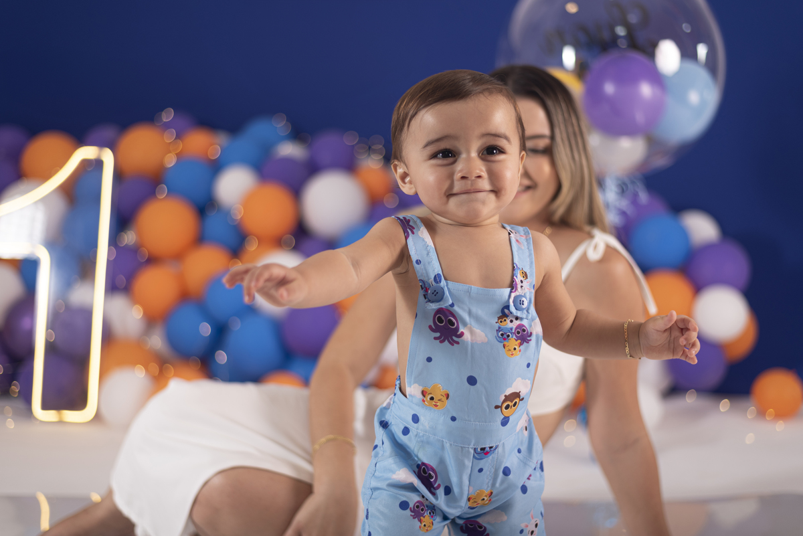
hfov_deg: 39.6
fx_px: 1116
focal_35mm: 50
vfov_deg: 27.0
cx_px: 402
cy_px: 268
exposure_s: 1/200
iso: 125
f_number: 2
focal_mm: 50
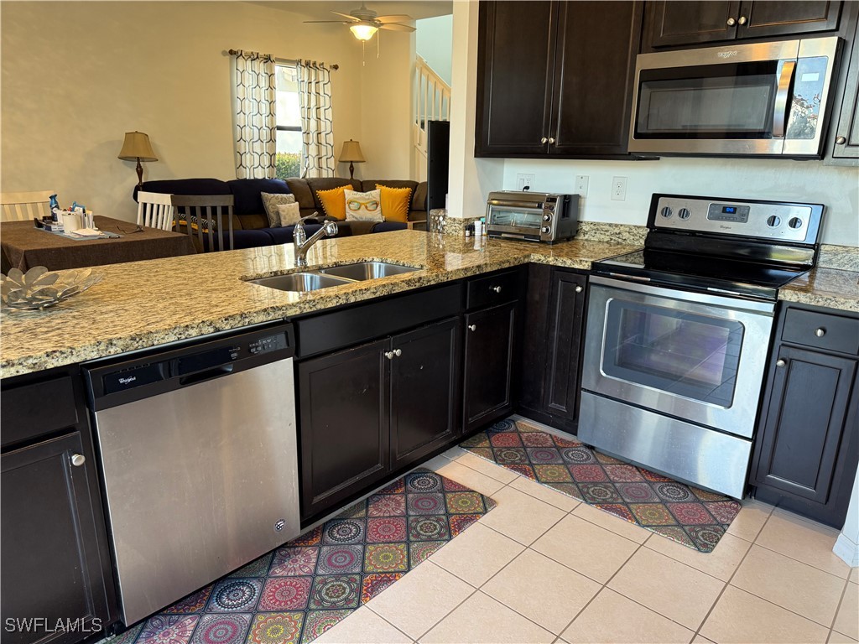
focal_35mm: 24
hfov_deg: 71.6
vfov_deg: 56.8
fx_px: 596
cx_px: 430
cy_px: 322
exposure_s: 1/60
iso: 200
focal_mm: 6.76
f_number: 1.78
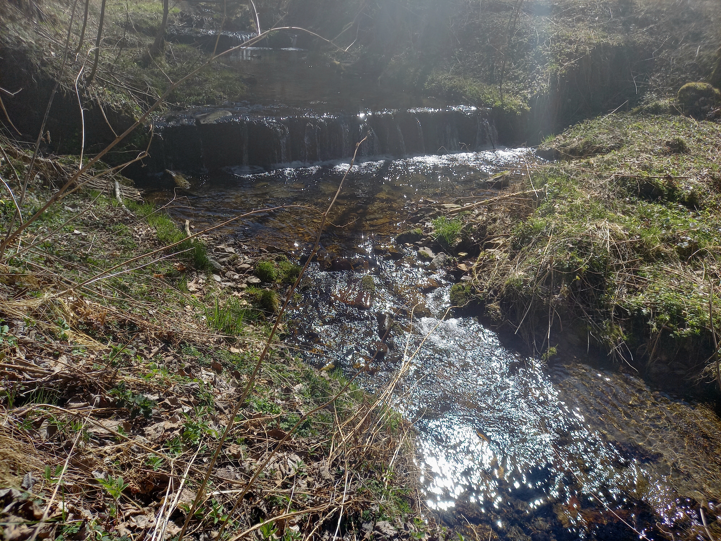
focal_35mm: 25
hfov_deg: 69.4
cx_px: 360
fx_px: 521
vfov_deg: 54.9
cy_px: 270
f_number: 1.8
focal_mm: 4.65
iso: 50
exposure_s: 1/833
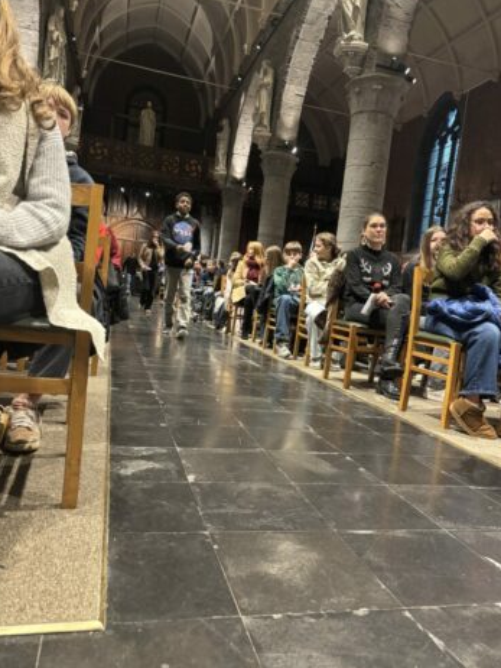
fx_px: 521
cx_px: 256
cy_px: 333
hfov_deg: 51.4
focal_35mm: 27
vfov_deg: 65.3
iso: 500
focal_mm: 5.96
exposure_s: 1/50
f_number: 1.6
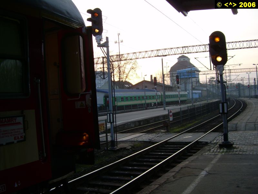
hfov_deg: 49.0
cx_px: 129
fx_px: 283
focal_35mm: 38
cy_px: 97
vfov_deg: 37.7
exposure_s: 1/65.4
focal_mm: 6.3
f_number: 2.8
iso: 50
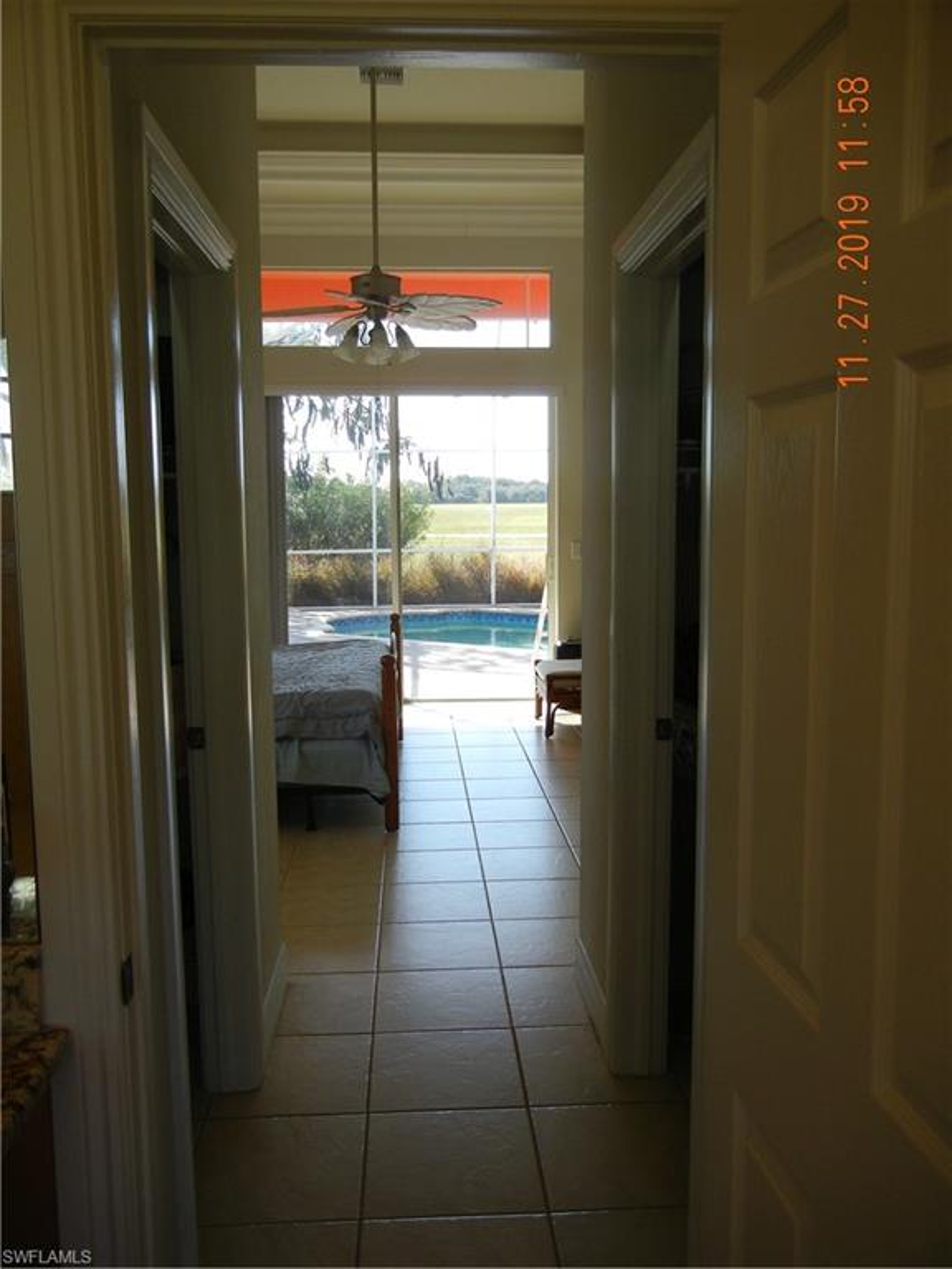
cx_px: 476
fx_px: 1100
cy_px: 634
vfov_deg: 60.0
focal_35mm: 30
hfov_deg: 46.8
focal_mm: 5.4
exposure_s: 1/110
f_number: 3.5
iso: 160
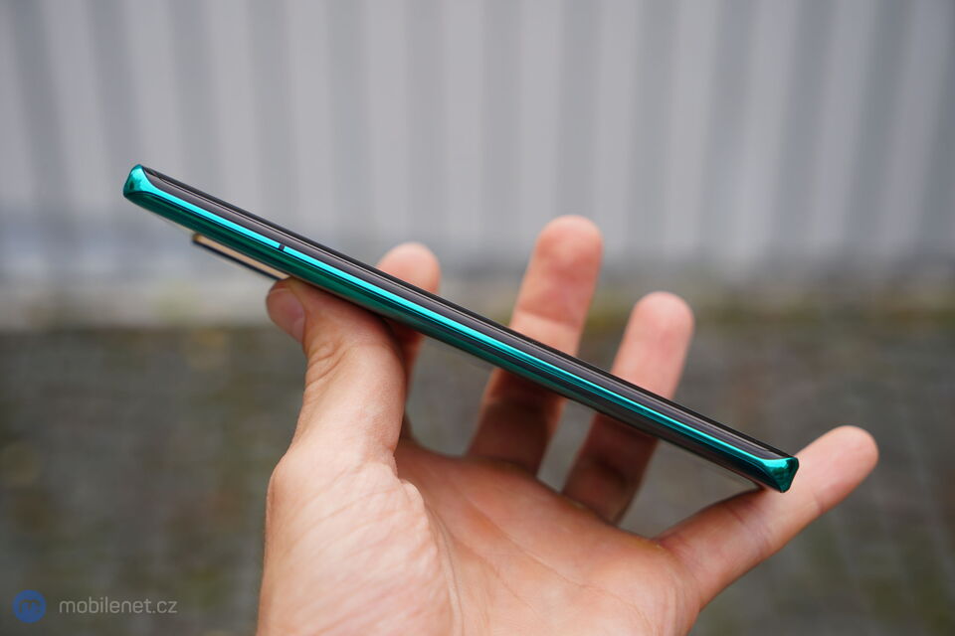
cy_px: 318
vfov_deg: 23.4
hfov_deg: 34.5
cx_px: 478
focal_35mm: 58
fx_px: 1538
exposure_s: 1/160
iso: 100
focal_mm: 58
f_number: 5
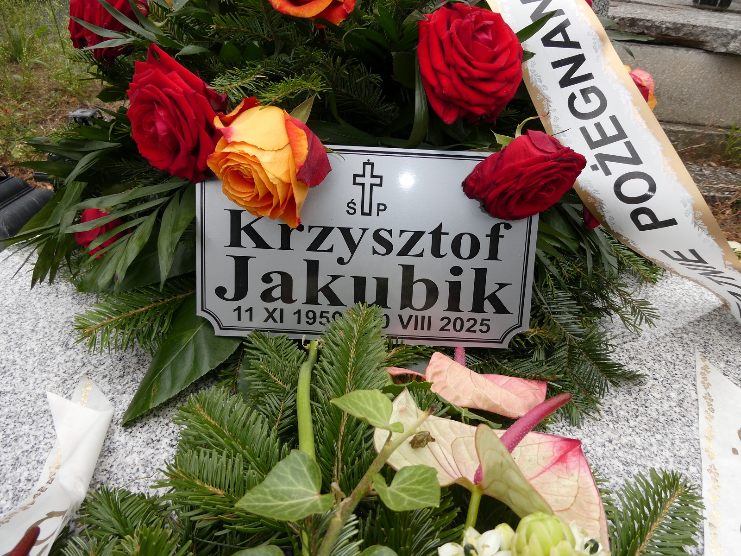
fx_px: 514
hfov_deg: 71.6
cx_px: 370
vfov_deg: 56.8
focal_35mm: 24
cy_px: 278
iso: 80
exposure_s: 1/60
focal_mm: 4.3
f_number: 3.3
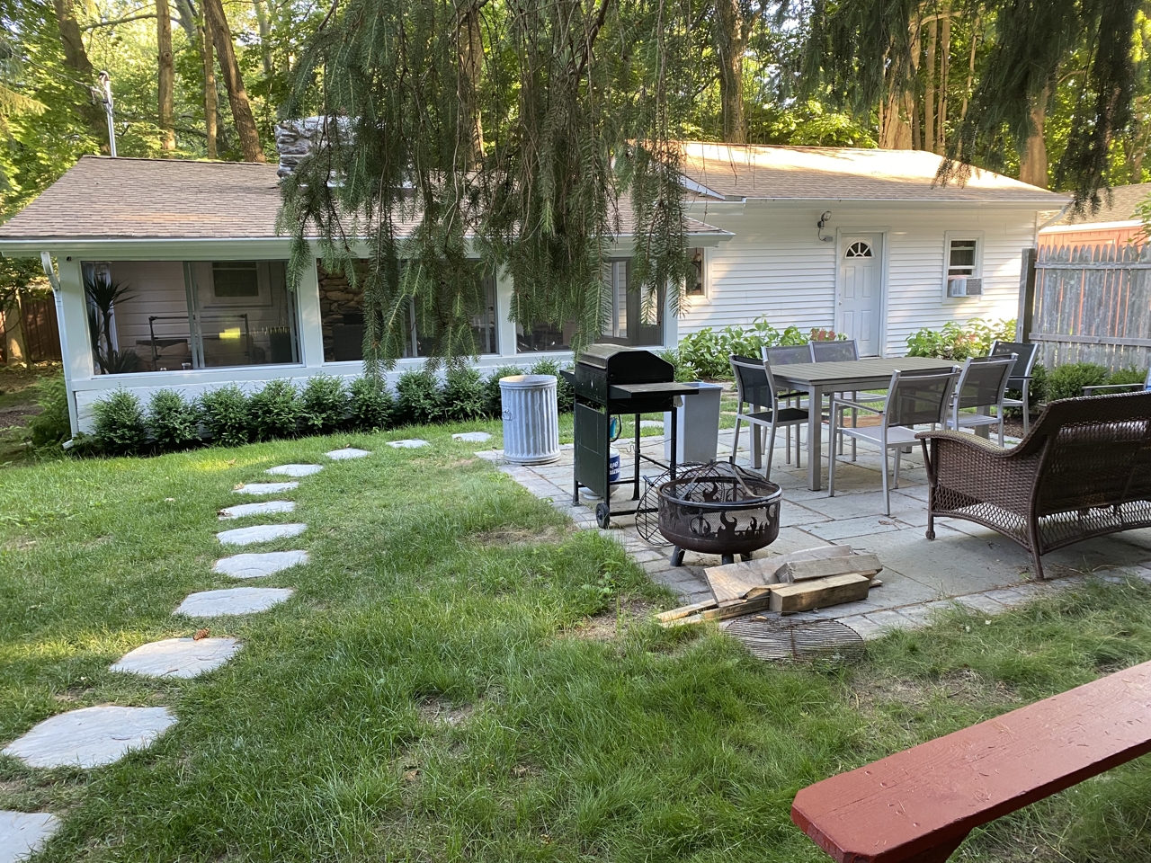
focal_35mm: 26
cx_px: 576
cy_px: 432
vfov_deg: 53.1
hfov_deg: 67.3
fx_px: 865
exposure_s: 1/89
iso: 125
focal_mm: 4.25
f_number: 1.8
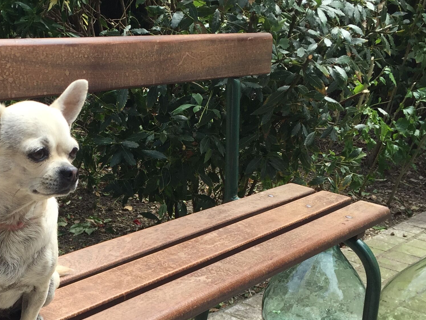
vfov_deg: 22.9
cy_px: 263
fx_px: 775
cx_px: 65
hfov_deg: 29.8
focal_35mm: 63
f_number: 2.2
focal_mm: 4.15
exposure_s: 1/989
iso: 32
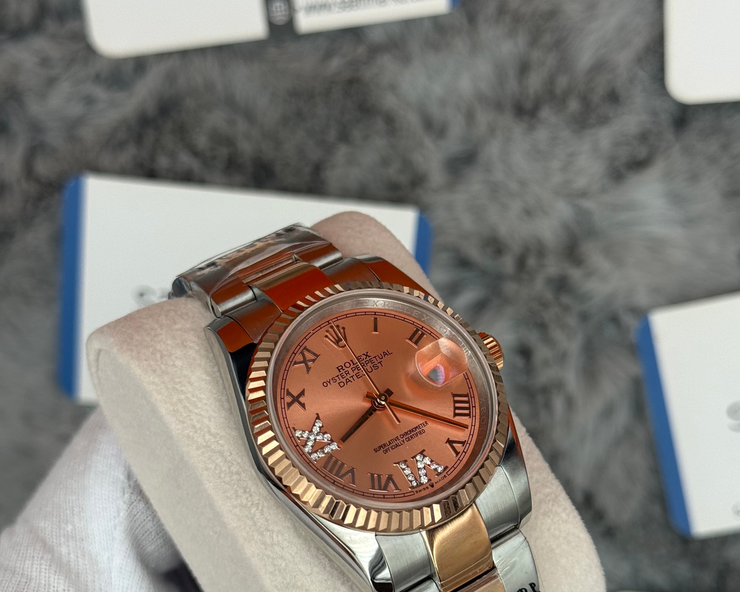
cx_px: 373
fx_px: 1380
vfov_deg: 24.1
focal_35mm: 63
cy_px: 415
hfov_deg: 30.0
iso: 64
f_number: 1.78
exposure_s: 1/951
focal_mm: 6.76
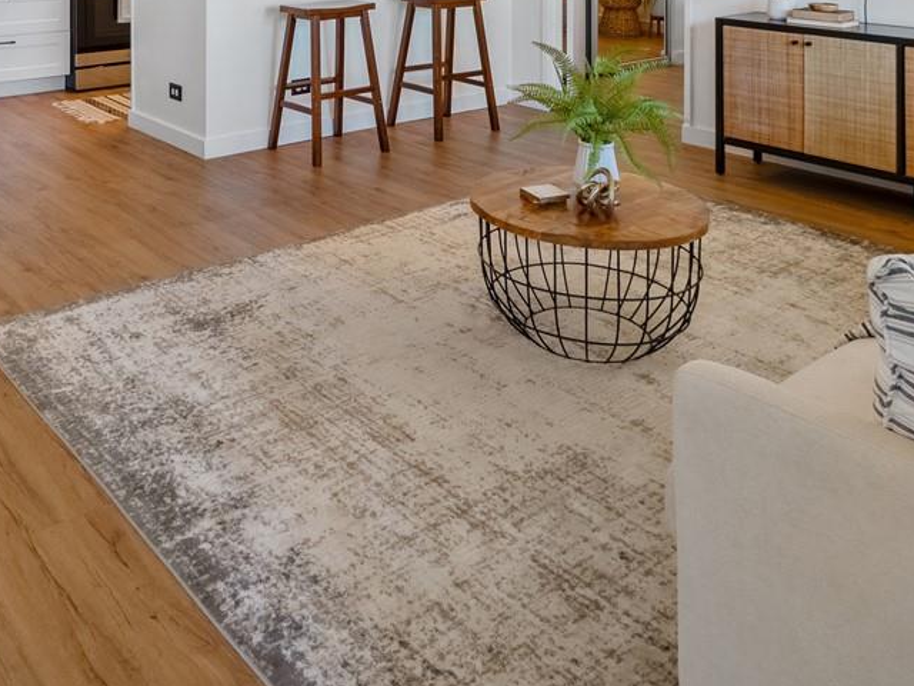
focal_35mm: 35
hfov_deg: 51.3
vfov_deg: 34.2
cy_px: -99
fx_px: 924
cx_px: 278
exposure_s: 1/200
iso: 320
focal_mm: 7
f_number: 4
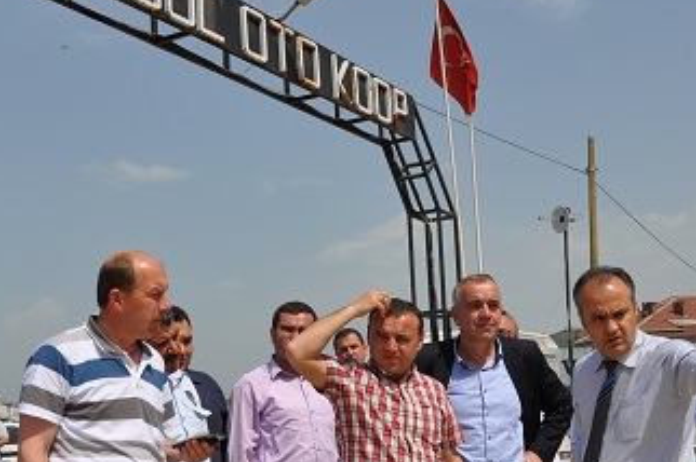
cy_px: 298
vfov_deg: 24.9
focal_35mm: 54
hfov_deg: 36.8
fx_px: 1043
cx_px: 303
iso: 250
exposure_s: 1/500
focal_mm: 18
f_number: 11
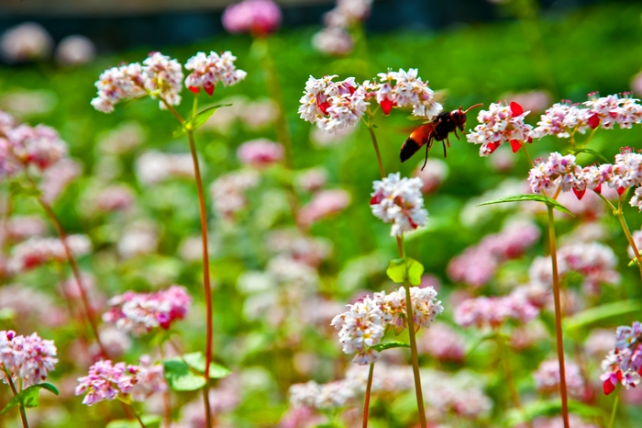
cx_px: 321
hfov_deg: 17.1
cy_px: 214
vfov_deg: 11.4
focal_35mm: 120
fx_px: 2139
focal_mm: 120
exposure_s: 1/320
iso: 200
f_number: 10
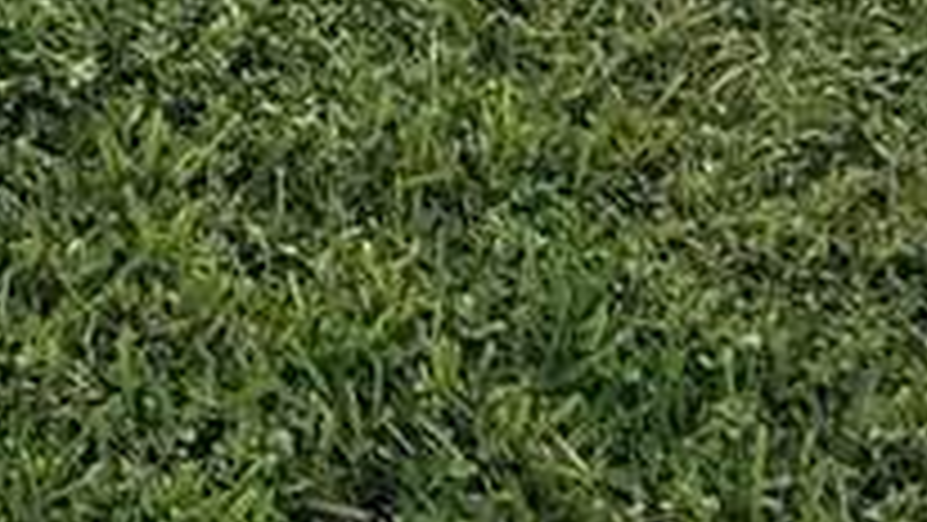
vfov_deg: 7.7
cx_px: -756
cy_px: -1629
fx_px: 2336
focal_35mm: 95
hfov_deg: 17.8
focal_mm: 2.22
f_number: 2.2
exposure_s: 1/1709
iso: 40
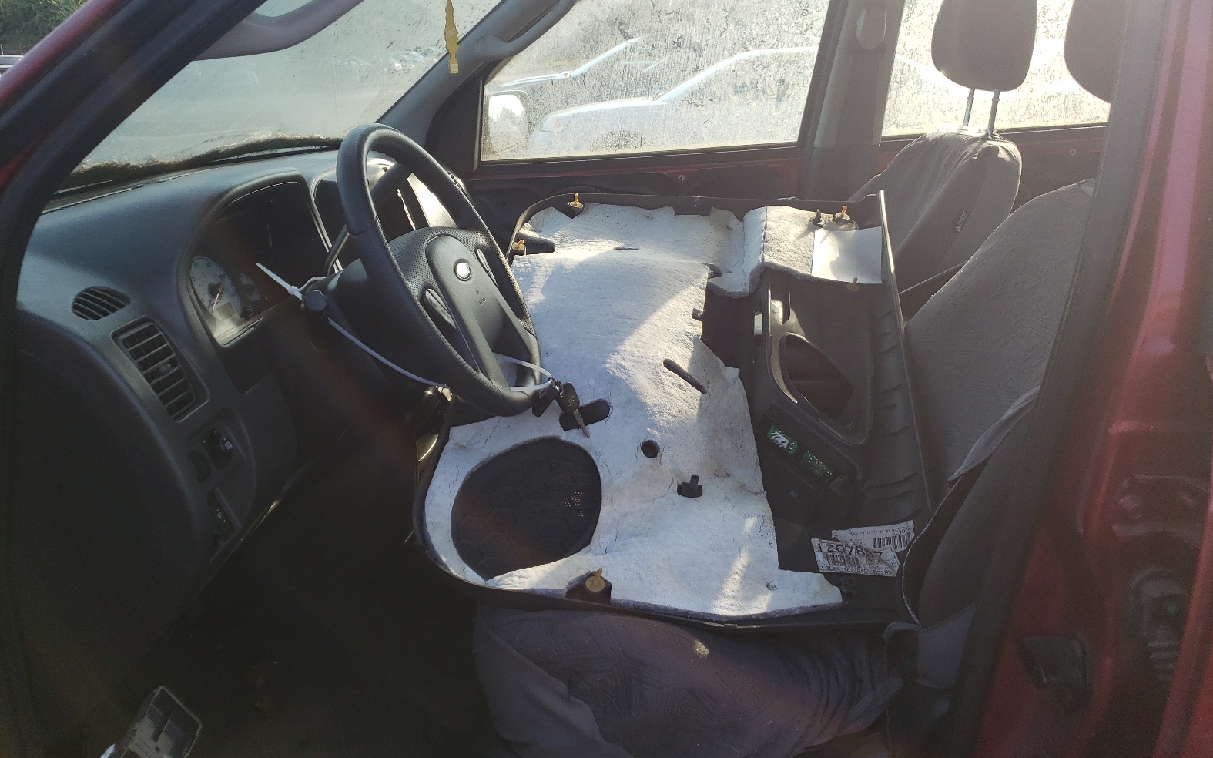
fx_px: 926
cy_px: 305
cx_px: 611
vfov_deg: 44.3
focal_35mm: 28
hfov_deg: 66.5
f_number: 1.5
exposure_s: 1/909
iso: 50
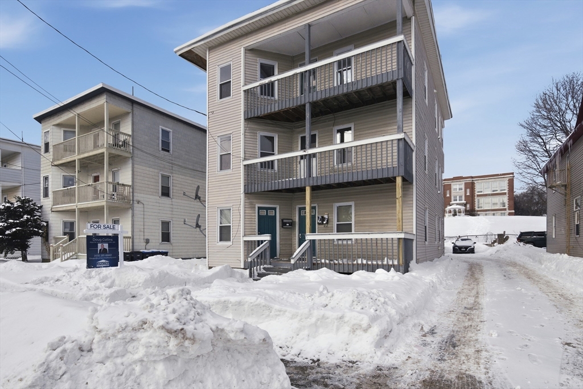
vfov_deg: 72.1
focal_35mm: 16
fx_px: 267
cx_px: 292
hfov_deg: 95.0
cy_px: 194
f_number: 7.1
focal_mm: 11
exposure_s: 1/4000
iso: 800
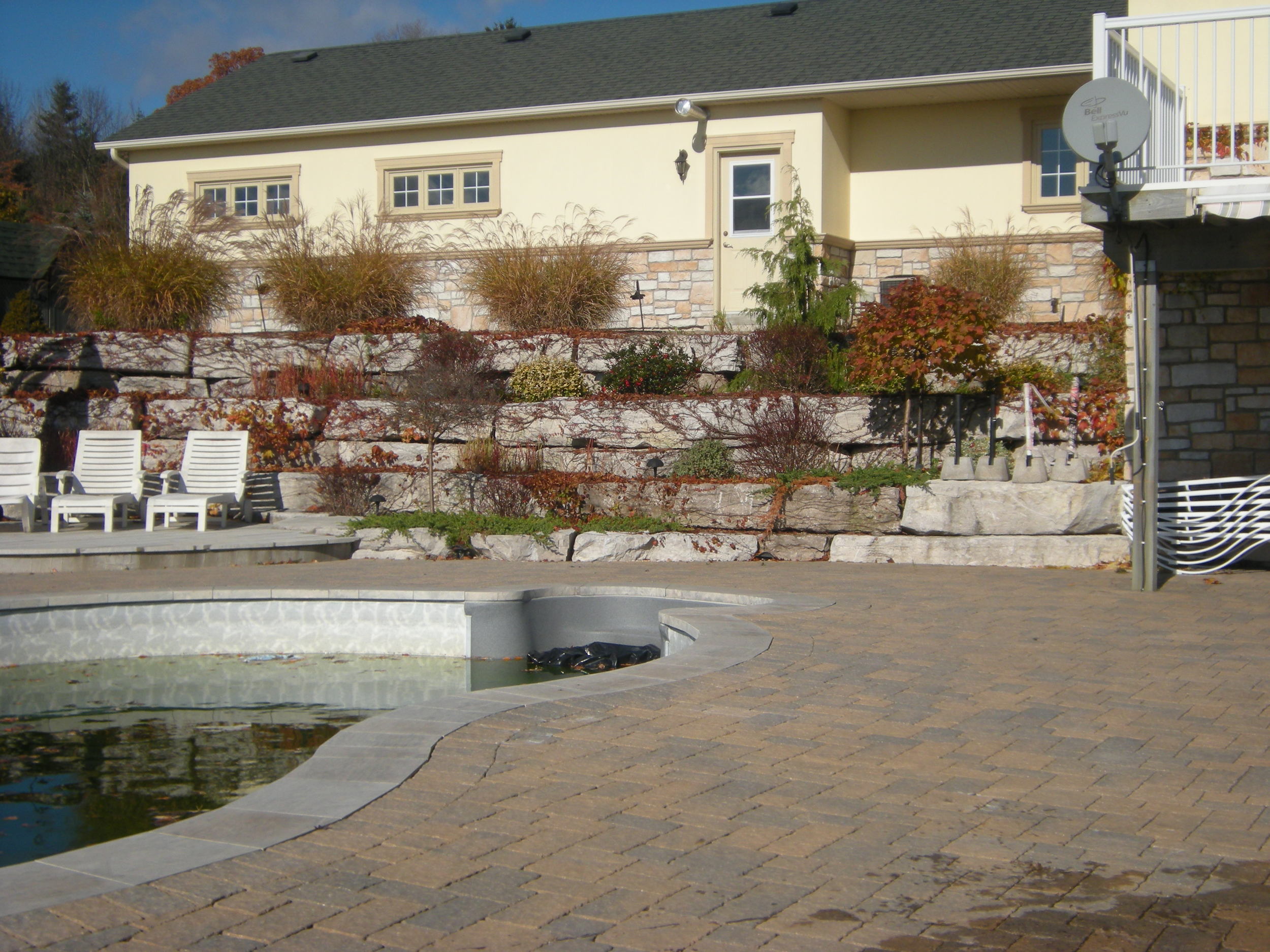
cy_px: 476
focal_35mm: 52
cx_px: 635
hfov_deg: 36.8
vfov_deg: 28.0
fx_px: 1908
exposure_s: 1/362
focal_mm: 8.8
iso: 64
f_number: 7.6
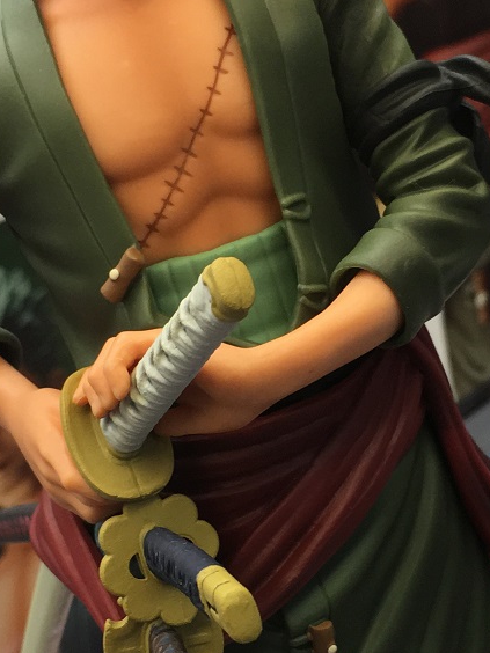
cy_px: 469
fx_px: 1567
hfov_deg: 17.7
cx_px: 370
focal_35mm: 83
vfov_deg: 23.4
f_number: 2.2
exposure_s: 1/120
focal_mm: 4.15
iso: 40
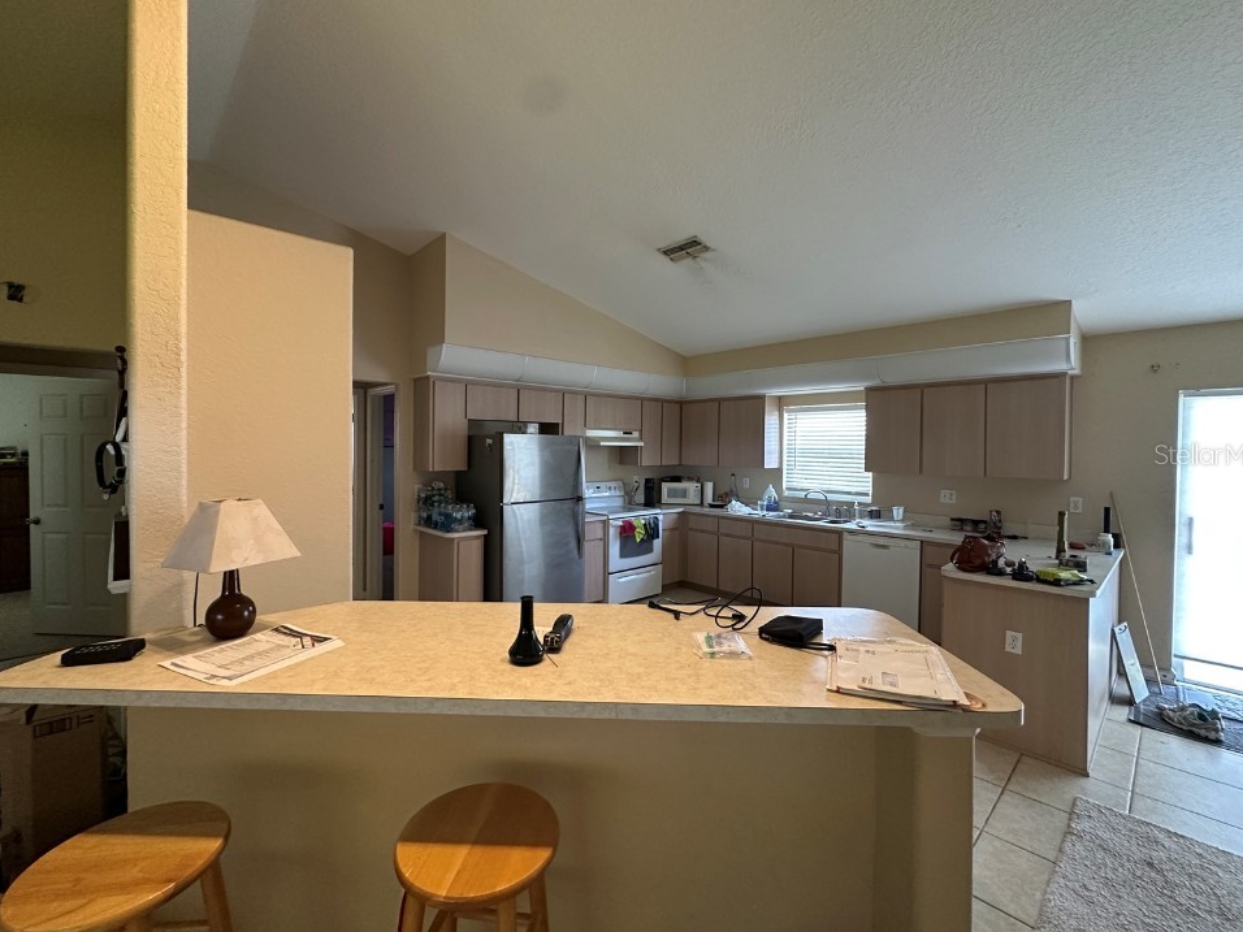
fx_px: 539
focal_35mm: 15
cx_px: 611
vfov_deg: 81.7
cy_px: 454
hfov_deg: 98.2
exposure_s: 1/60
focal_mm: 2.22
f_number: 2.2
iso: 320
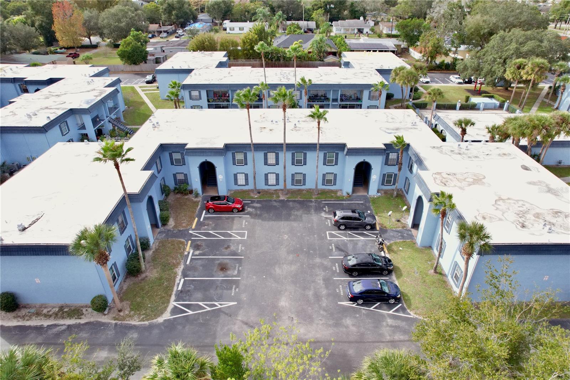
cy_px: 190
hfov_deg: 78.6
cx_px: 285
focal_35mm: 22
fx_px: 348
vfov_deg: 57.2
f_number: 2.8
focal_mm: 8.38
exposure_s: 1/2500
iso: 400
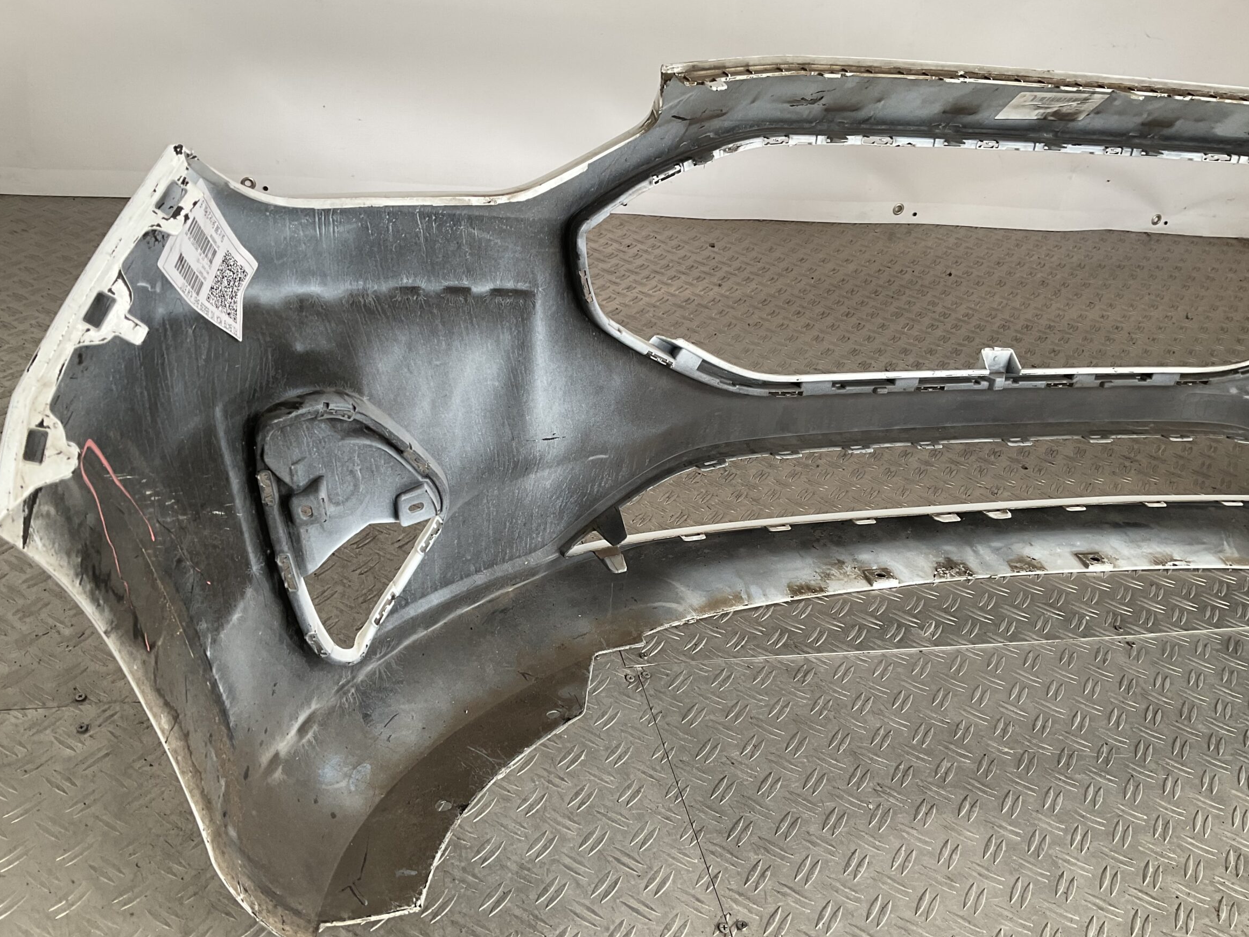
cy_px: 495
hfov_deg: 56.8
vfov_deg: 44.1
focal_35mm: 32
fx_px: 1155
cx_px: 623
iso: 40
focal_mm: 3
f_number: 1.8
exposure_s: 1/50
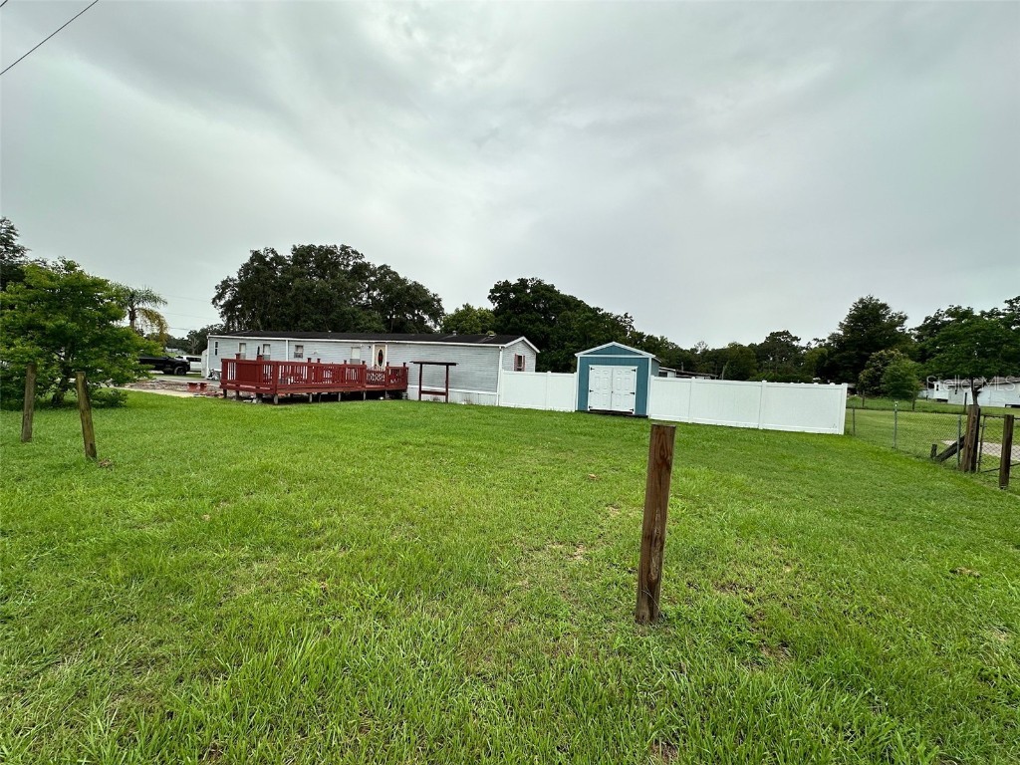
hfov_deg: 102.1
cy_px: 382
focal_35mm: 14
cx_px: 510
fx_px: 413
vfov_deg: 85.7
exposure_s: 1/1366
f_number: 2.2
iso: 40
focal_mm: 2.22
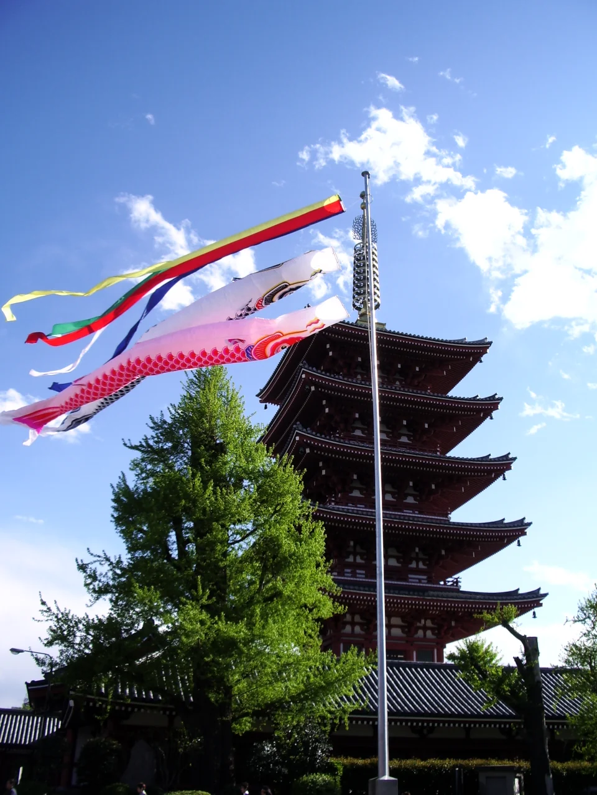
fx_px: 805
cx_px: 298
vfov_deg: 52.6
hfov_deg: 40.7
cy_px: 398
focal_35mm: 35
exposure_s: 1/320
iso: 50
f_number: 4.3
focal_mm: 5.8
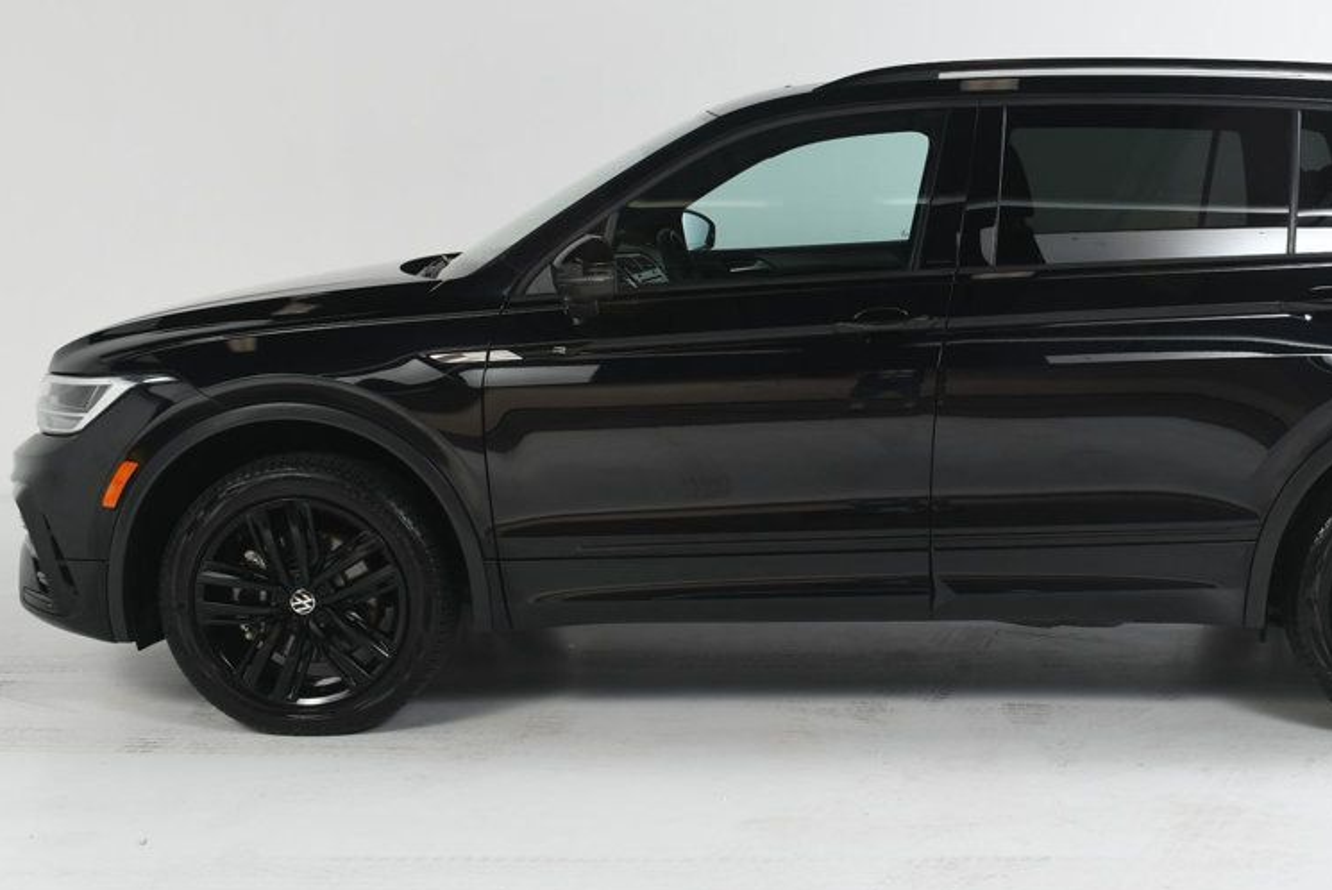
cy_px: 469
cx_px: 912
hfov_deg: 35.8
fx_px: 2037
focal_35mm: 55
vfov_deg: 24.7
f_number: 9
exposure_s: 1/160
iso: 100
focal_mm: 20
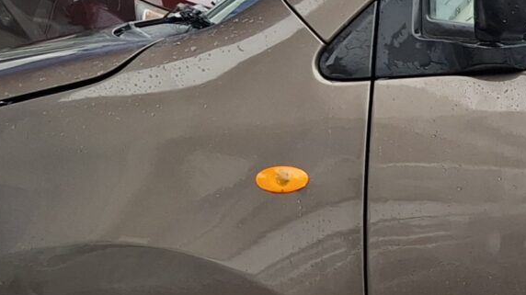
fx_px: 1701
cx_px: 840
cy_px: 190
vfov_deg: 9.9
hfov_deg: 15.8
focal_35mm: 122
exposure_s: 1/847
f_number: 1.8
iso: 32
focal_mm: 4.69
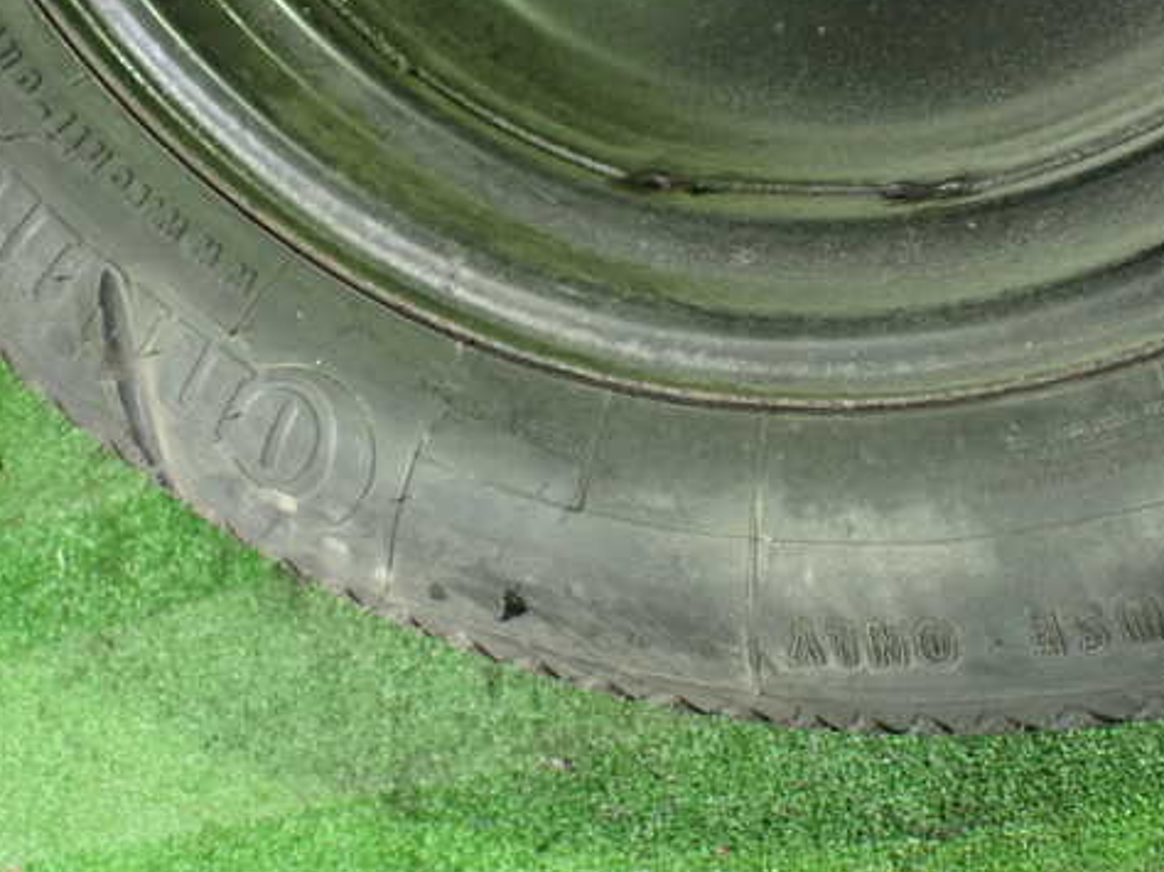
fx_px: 1277
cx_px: 680
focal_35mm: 38
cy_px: 422
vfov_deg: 37.7
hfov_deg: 48.8
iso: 800
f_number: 2.3
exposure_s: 1/40
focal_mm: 5.4
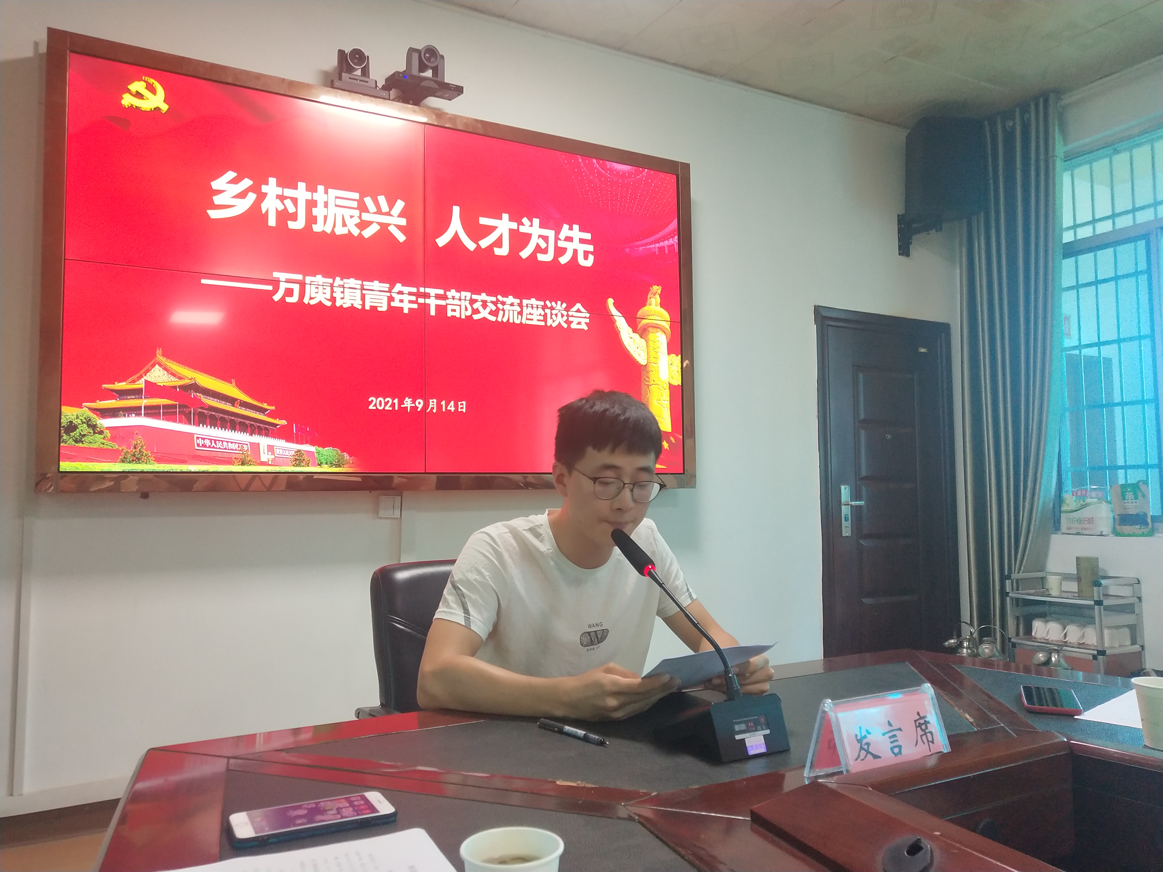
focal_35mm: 30
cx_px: 582
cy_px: 436
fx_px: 1008
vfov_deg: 46.8
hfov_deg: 60.0
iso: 271
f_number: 1.8
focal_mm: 3.95
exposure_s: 1/50
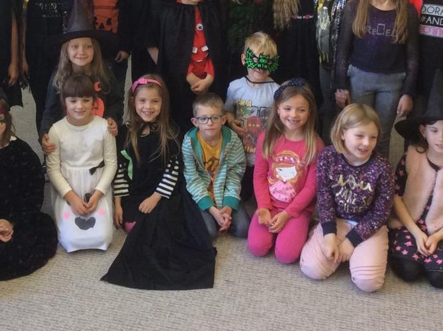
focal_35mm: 64
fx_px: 818
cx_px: 147
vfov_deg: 22.2
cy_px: 23
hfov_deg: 30.1
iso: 64
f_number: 2.4
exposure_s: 1/25
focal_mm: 3.3
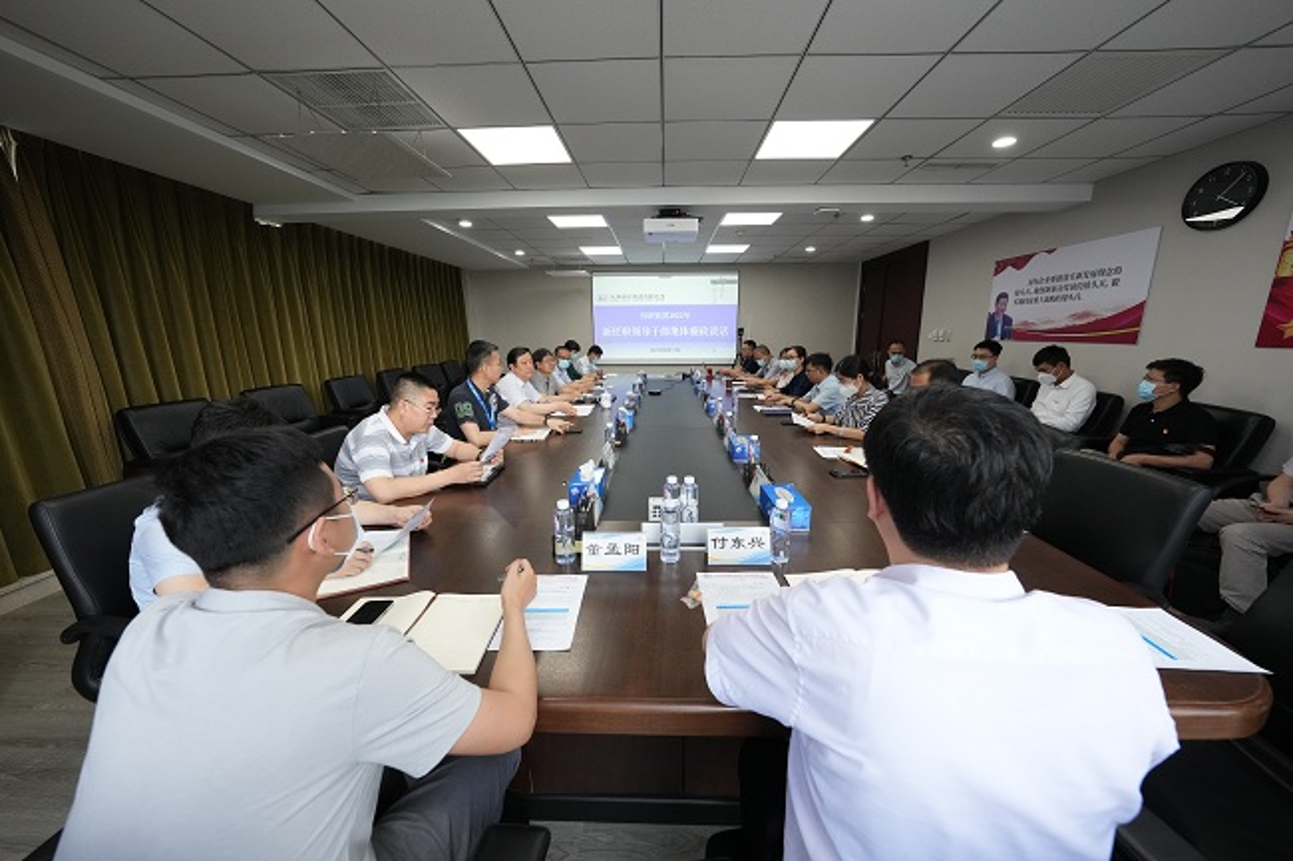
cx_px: 646
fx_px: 431
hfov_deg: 112.6
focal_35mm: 12
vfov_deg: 90.0
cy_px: 430
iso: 3200
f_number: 5.6
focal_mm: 12
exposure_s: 1/250
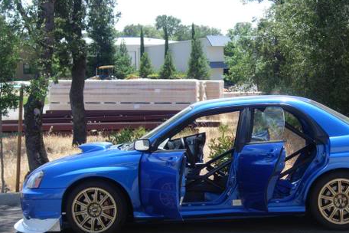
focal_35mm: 89
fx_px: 863
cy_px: 162
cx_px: 231
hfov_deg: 22.8
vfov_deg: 15.3
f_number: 3.5
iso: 64
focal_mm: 12.7
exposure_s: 1/406
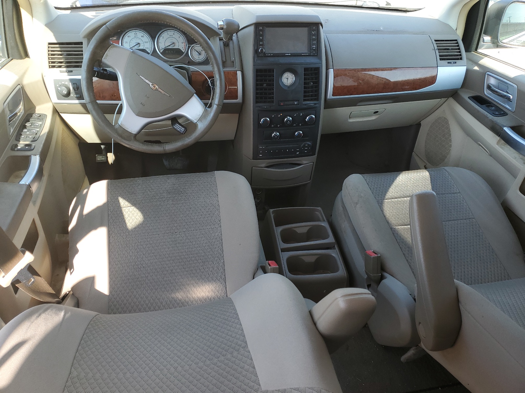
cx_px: 262
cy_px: 196
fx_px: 394
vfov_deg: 53.1
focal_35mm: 26
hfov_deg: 67.3
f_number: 1.5
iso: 50
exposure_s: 1/250
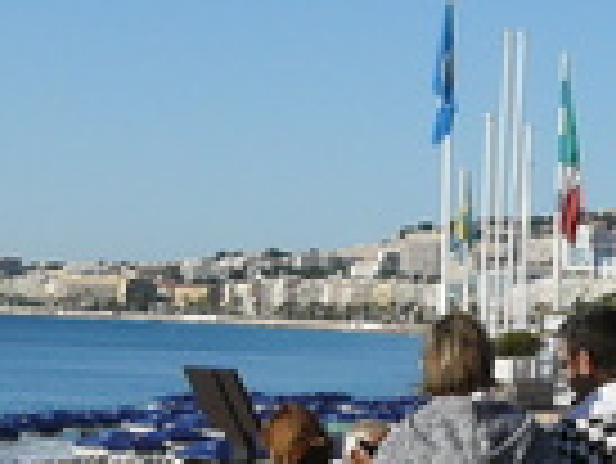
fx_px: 2992
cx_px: 414
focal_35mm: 168
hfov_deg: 11.7
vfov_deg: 8.9
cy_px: 243
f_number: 6.3
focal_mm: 6
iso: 100
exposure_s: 1/500
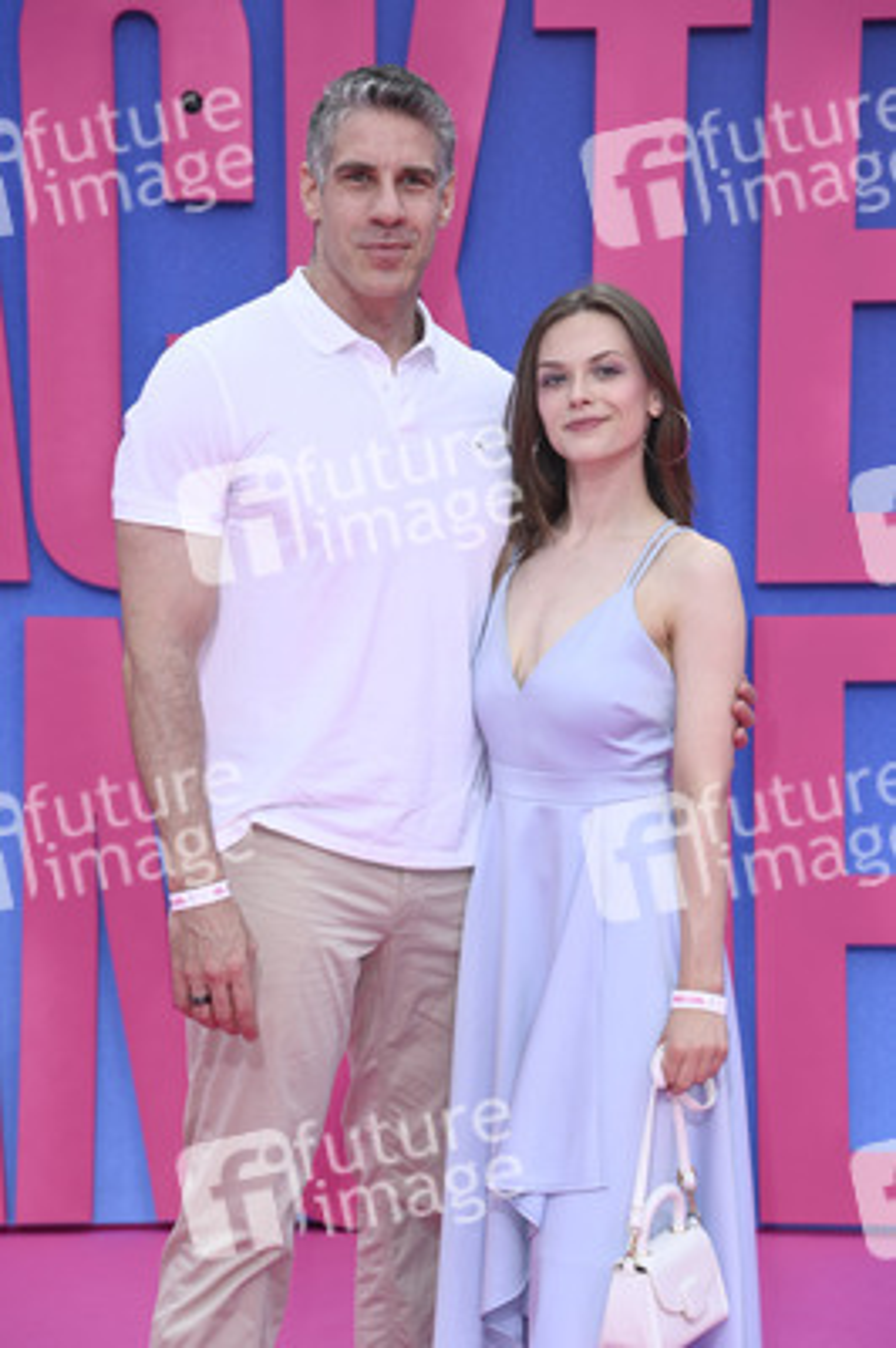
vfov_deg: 16.8
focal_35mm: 122
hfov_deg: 11.2
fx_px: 4562
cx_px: 448
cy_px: 674
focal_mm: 122
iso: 250
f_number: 7.1
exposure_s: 1/250
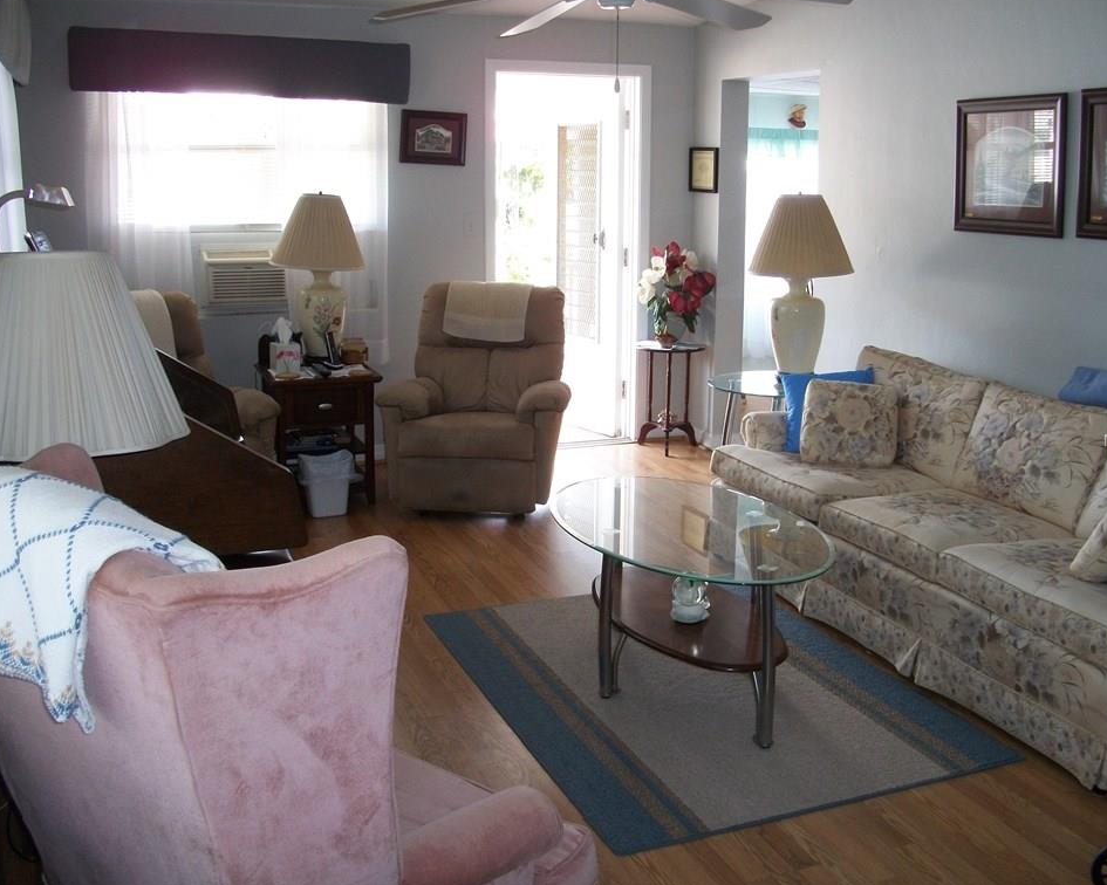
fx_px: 1212
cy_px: 441
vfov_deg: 40.1
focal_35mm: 37
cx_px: 575
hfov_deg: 49.1
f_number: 3.1
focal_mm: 6.3
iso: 160
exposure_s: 1/50
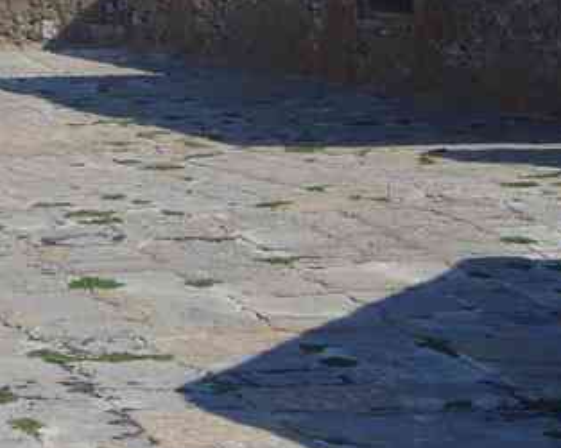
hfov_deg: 10.0
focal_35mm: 192
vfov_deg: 7.9
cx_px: -10
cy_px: -138
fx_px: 3186
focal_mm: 42.5
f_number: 11
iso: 200
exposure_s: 1/100
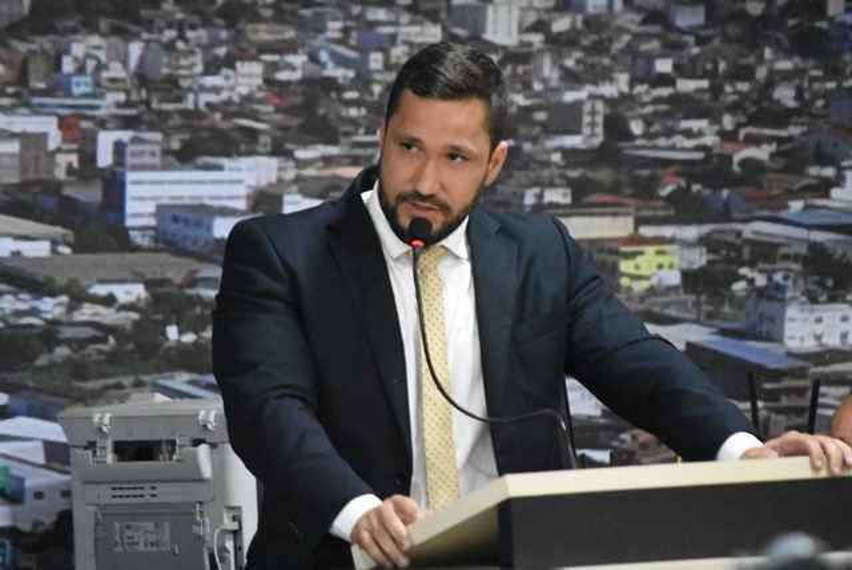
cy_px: 285
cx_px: 426
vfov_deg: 3.1
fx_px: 10659
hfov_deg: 4.6
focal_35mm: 450
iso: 12800
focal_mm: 300
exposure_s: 1/100
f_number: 5.6
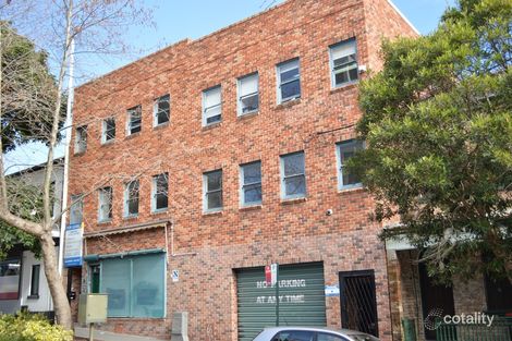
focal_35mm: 36
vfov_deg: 36.8
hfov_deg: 53.1
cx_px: 256
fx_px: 512
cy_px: 170
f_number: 4
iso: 100
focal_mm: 24
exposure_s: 1/200
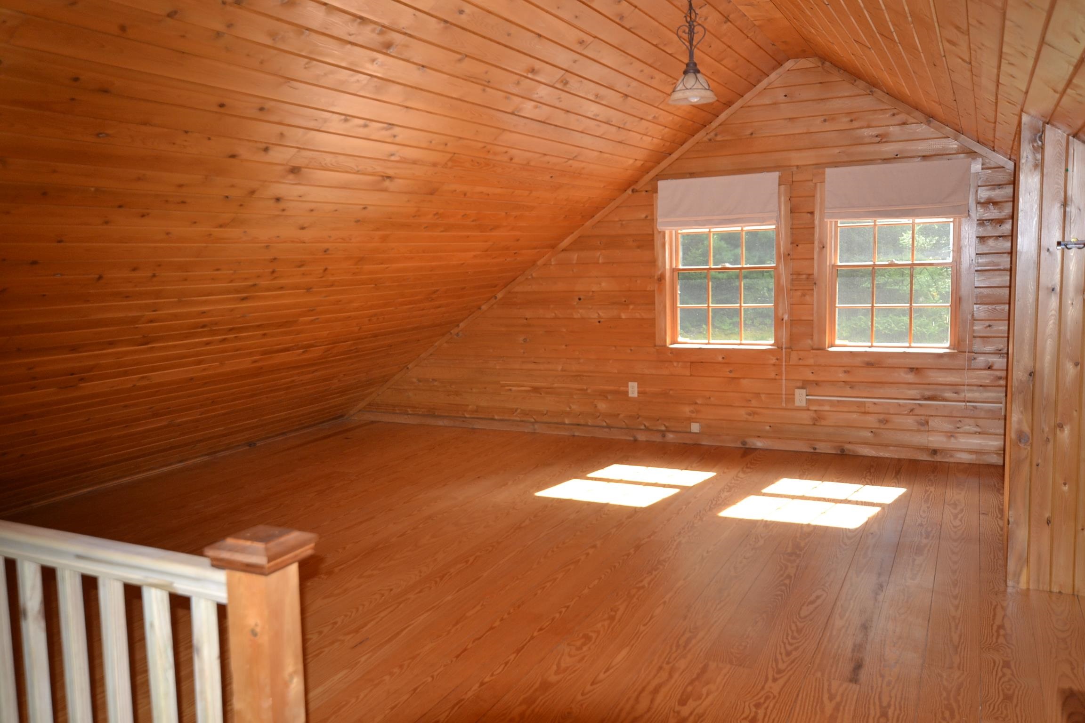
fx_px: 859
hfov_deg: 64.6
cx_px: 542
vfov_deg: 45.7
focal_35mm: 28
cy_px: 362
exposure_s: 1/125
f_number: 4
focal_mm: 19
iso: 360
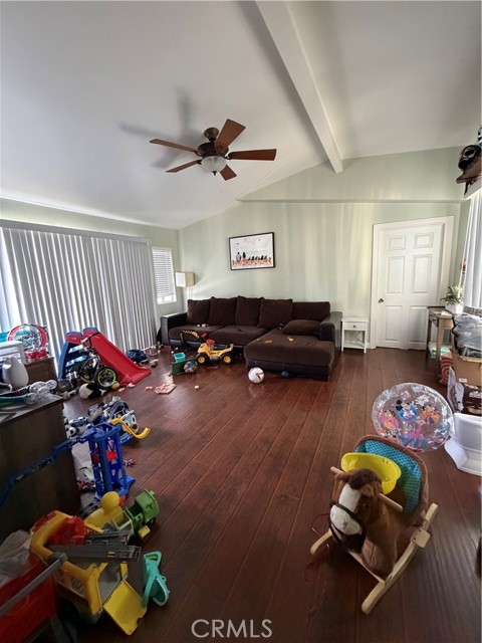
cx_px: 241
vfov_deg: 102.1
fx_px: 260
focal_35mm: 14
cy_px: 322
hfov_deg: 85.7
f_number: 2.2
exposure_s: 1/60
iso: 640
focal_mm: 2.22
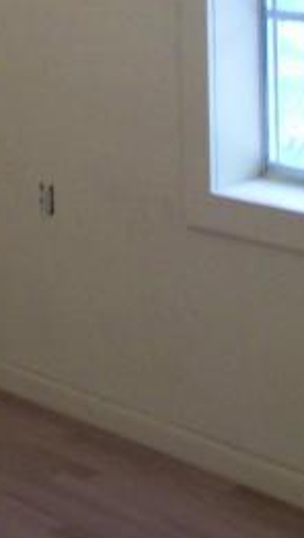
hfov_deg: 11.7
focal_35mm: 102
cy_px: -72
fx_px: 1457
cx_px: -60
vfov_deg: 19.9
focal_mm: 5.7
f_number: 2.9
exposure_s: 1/30
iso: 156
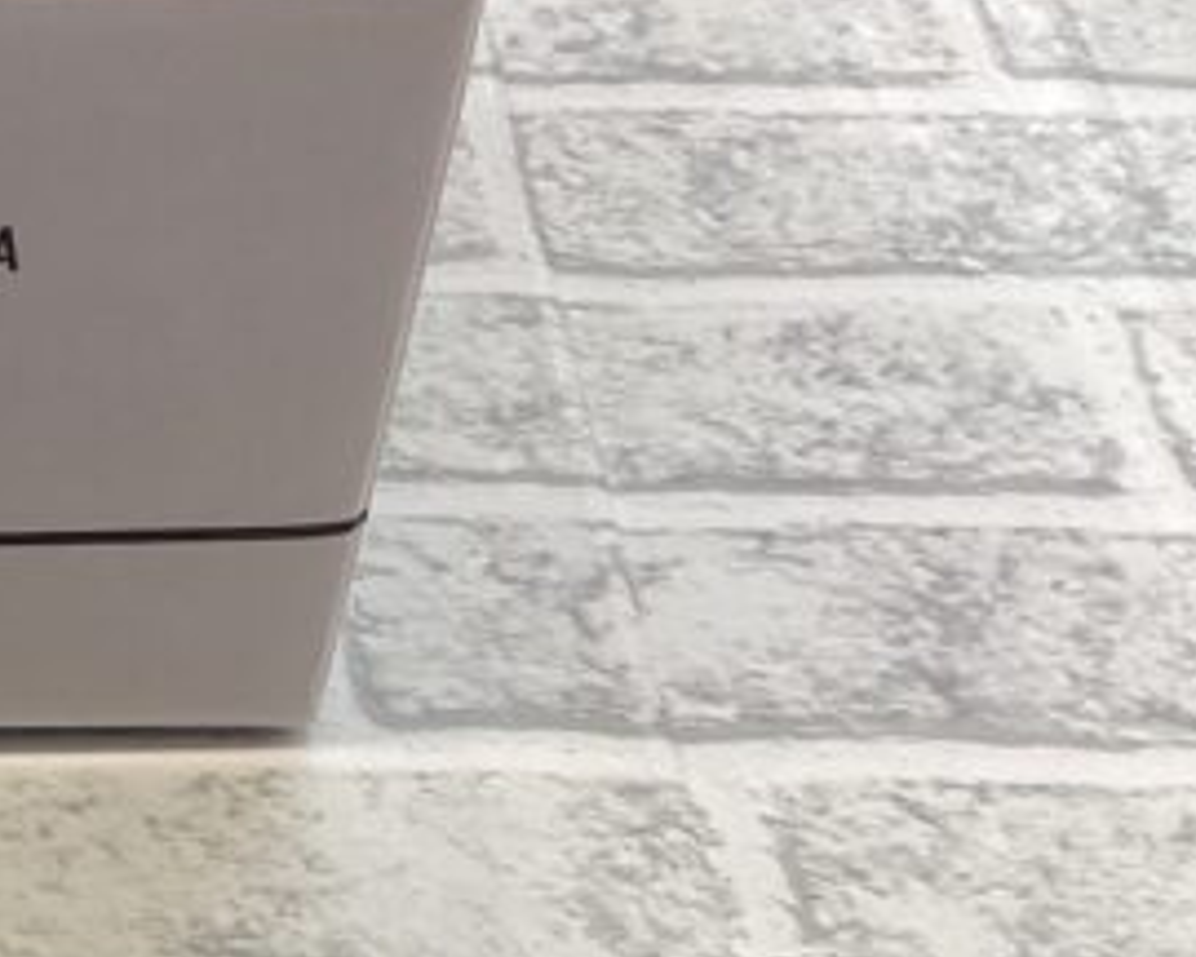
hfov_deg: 19.9
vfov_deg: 16.9
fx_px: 3044
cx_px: -474
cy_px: 1218
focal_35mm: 86
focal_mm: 3.3
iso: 50
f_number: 2.4
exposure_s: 1/120
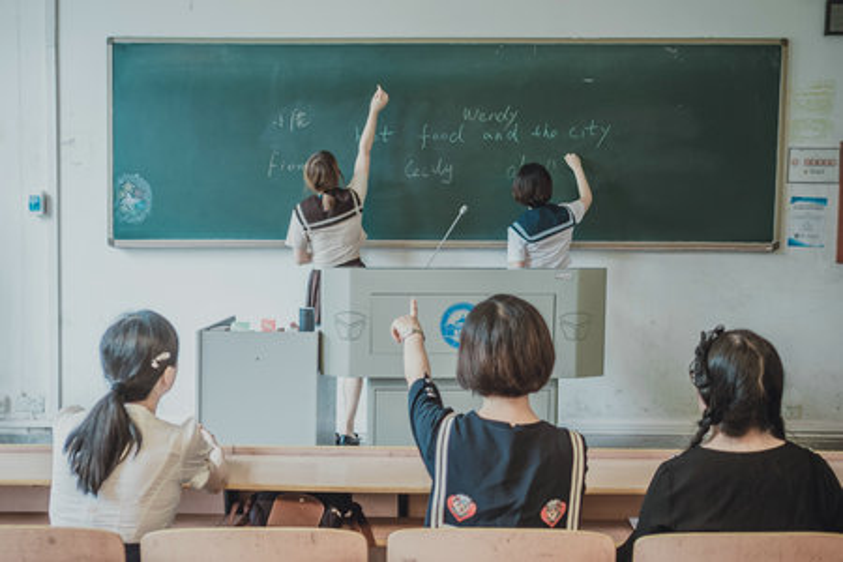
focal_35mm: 30
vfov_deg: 43.6
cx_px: 422
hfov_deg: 61.9
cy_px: 281
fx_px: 702
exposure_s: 1/80
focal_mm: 20
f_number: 1.8
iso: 100
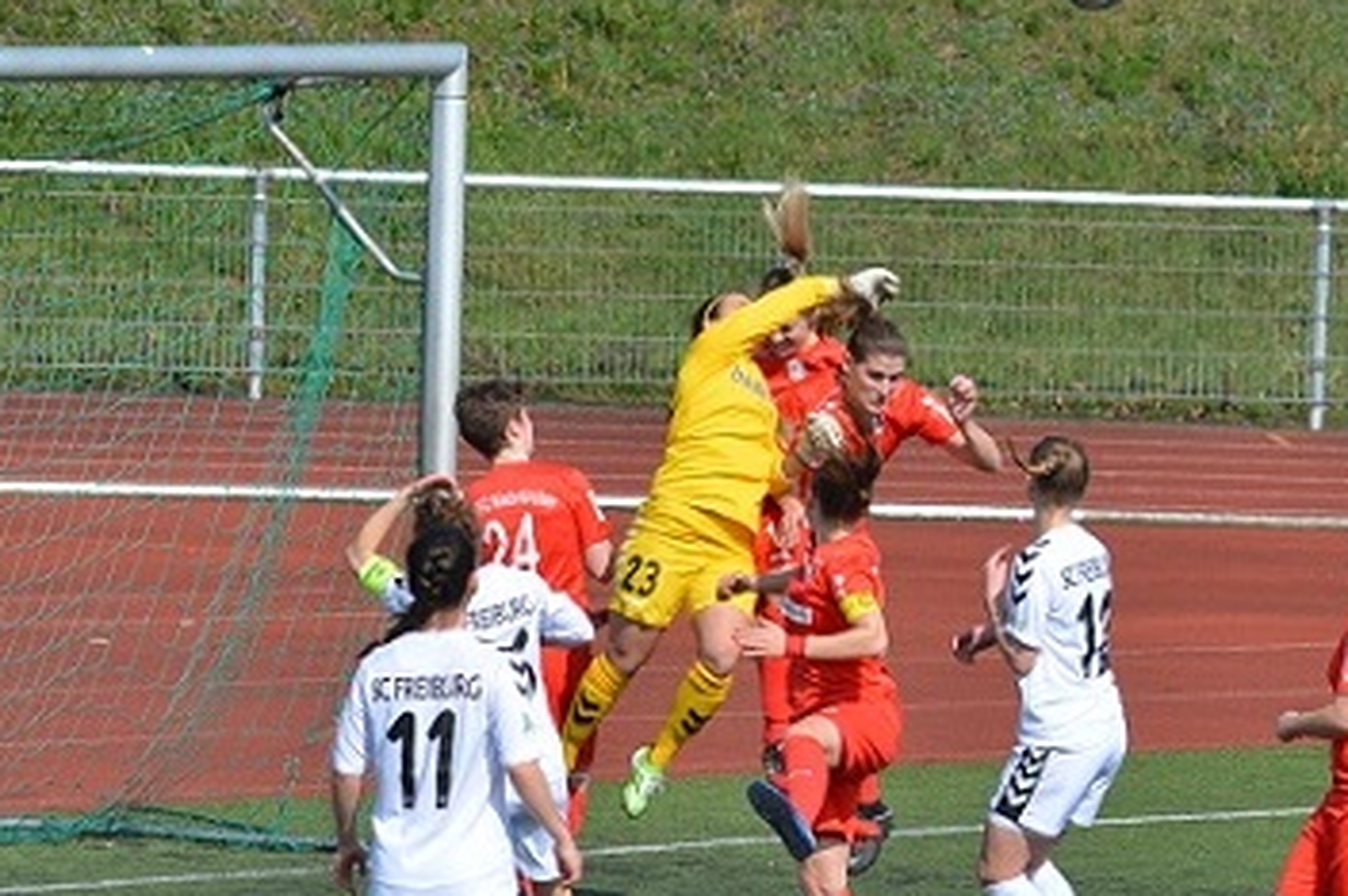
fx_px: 15076
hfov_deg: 5.1
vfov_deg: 3.4
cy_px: 525
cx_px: 1022
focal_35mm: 403
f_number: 8
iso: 400
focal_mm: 170
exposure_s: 1/2000
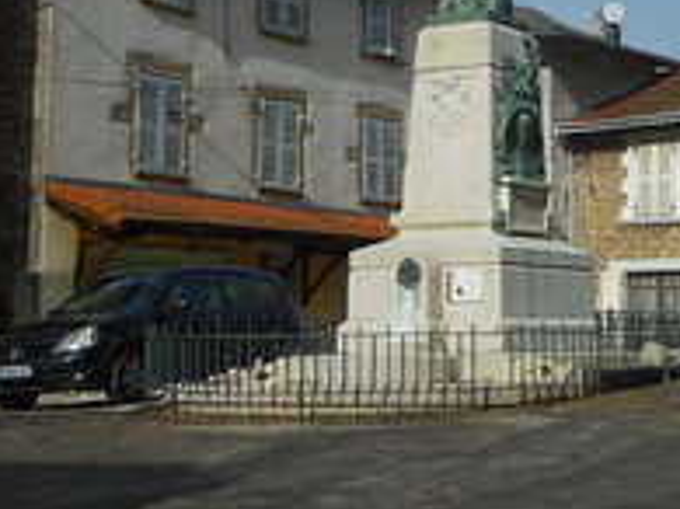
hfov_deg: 23.0
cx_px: 837
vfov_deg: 19.1
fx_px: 1512
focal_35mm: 77
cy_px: 206
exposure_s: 1/250
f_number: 10.5
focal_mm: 4.5
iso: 80
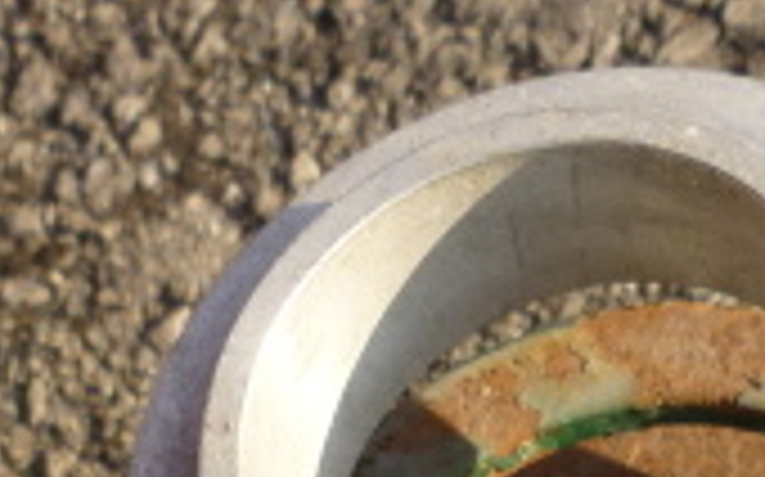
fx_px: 2750
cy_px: 670
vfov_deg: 9.7
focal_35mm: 132
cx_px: 724
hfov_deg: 15.6
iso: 80
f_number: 2.8
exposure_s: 1/250
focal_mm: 5.5
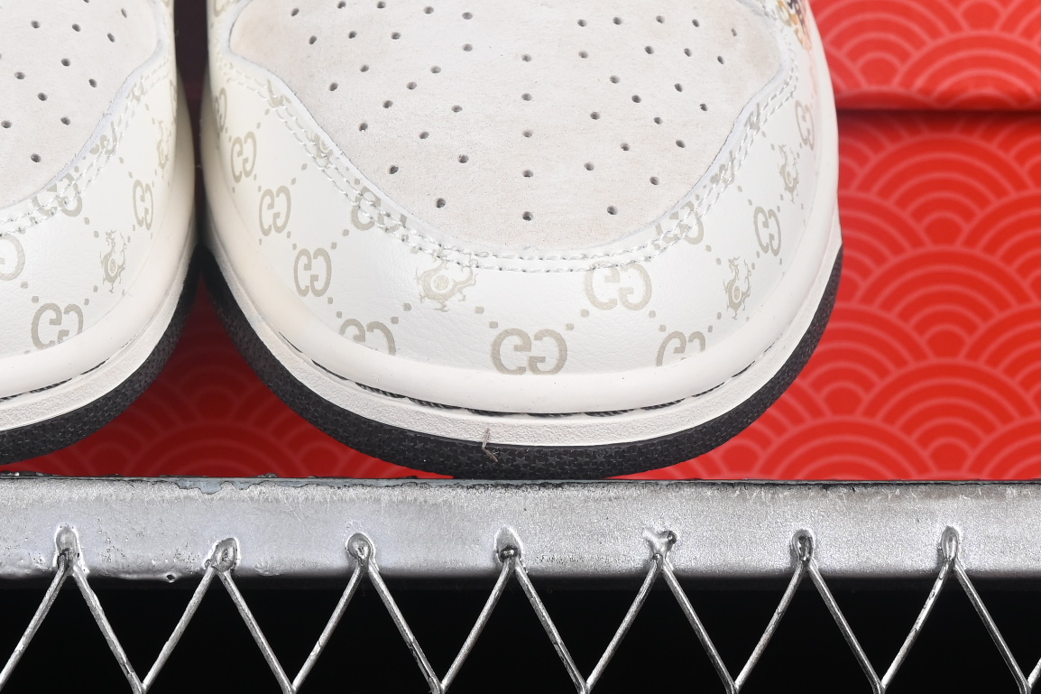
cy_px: -24
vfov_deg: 7.5
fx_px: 5233
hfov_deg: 11.3
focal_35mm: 181
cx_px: 188
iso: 160
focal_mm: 50
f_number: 8
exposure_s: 1/80
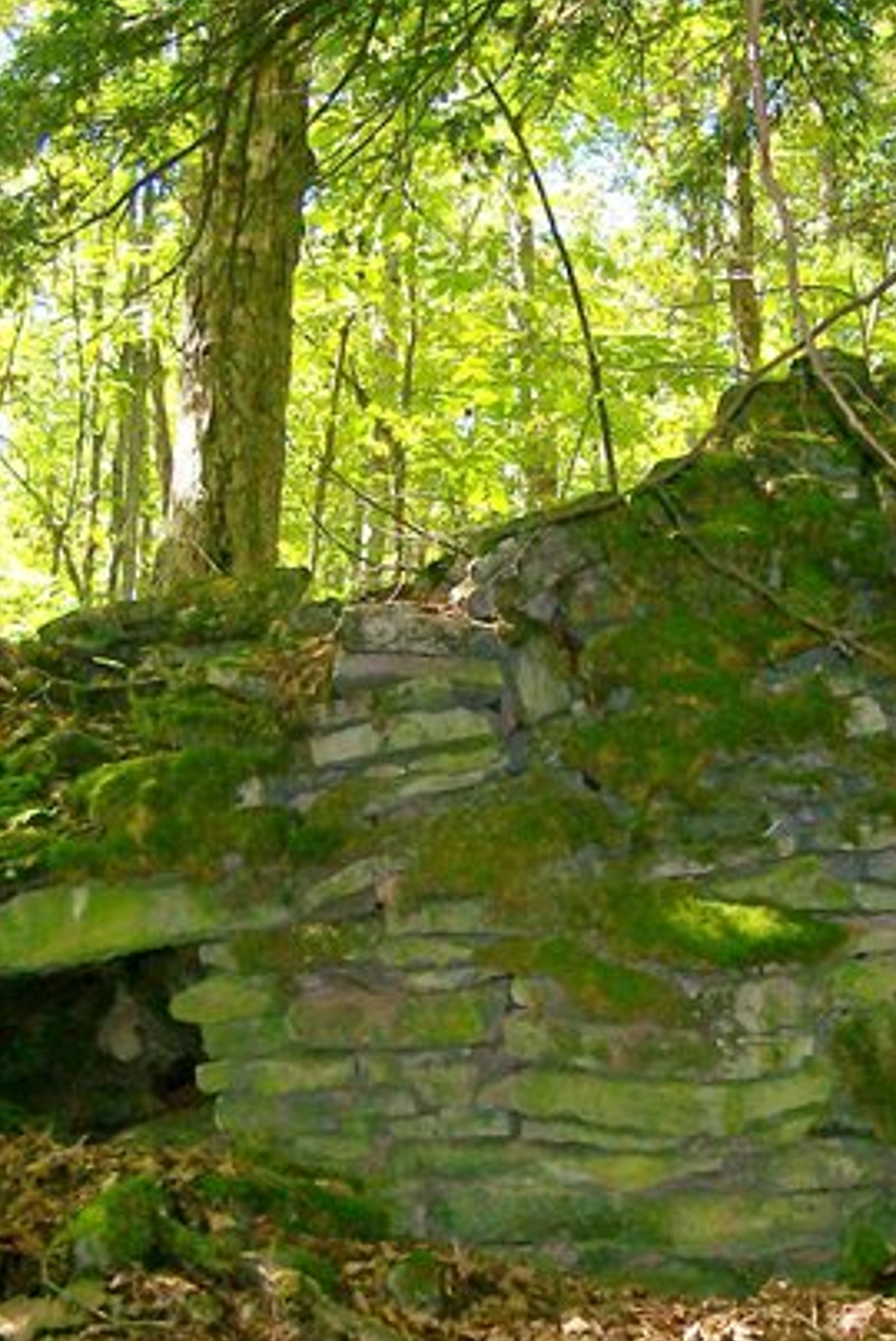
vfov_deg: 29.5
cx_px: 606
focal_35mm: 68
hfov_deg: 20.0
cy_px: 827
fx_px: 2534
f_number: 2.7
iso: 80
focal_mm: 6
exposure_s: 1/64
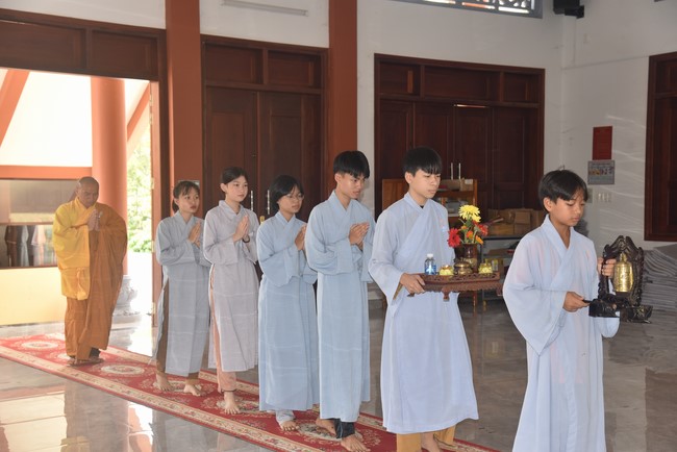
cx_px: 338
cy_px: 226
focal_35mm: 55
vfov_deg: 24.6
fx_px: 1035
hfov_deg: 36.2
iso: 720
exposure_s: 1/125
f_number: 5.6
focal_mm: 55
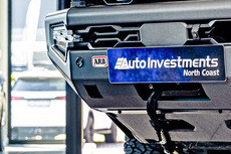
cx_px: 491
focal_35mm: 205
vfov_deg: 6.7
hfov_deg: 9.3
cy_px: 17
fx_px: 1314
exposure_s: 1/125
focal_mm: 46
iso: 640
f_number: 4.5
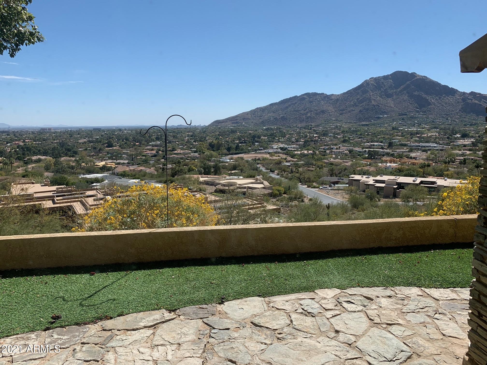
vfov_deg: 53.1
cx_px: 244
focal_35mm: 26
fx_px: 366
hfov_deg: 67.3
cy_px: 182
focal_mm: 4.25
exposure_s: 1/2364
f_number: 1.8
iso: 25
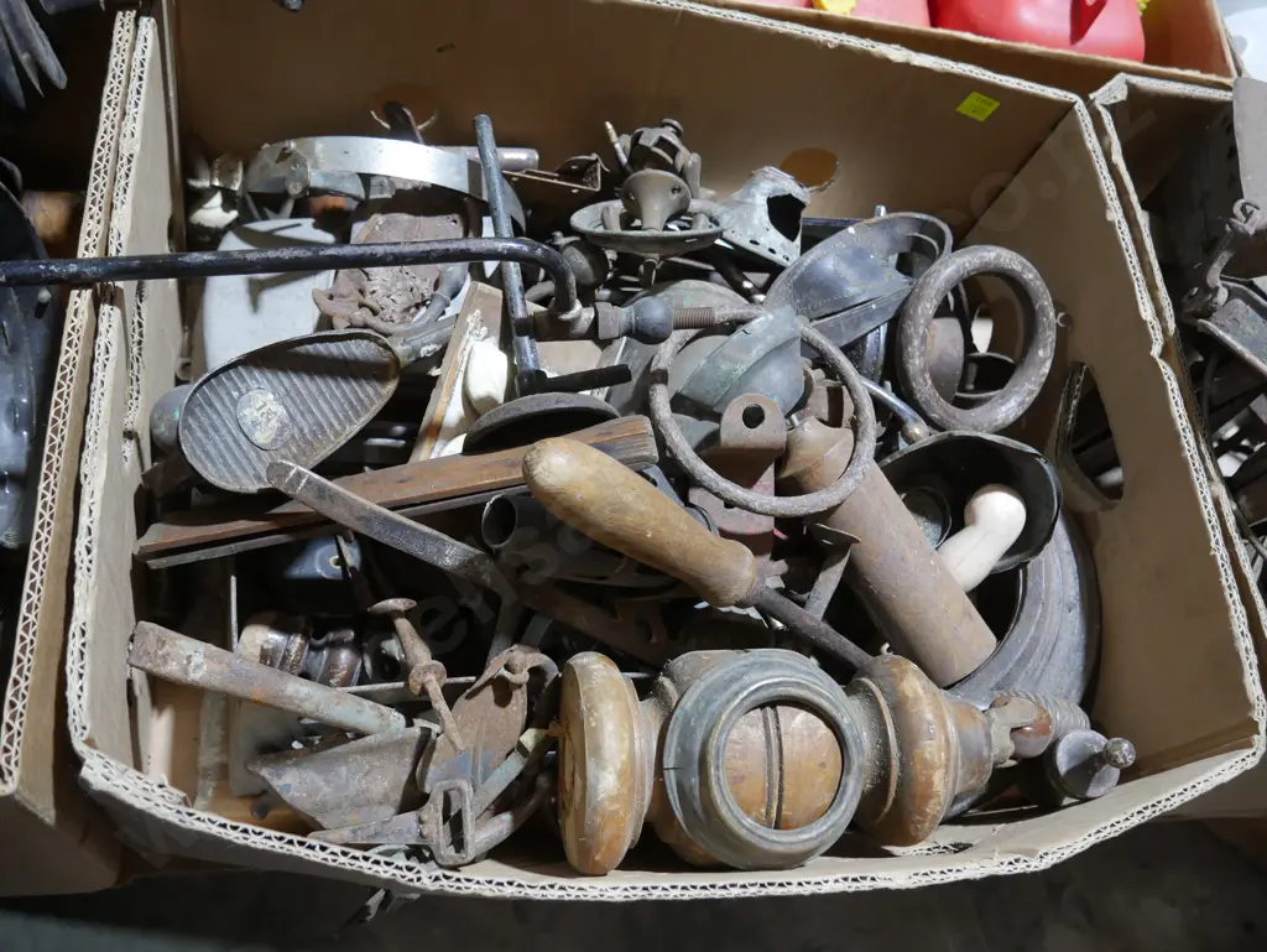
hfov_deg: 59.9
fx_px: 1099
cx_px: 634
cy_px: 476
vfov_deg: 46.8
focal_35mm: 30
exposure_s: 1/60
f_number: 3.6
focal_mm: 15
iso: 640
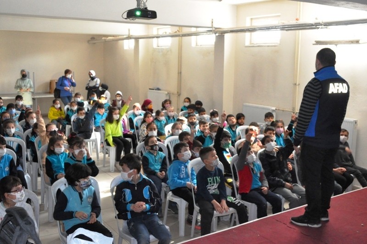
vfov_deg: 36.8
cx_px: 184
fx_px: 366
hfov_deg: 53.2
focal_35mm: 36
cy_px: 122
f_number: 5.6
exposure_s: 1/80
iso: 3200
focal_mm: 24
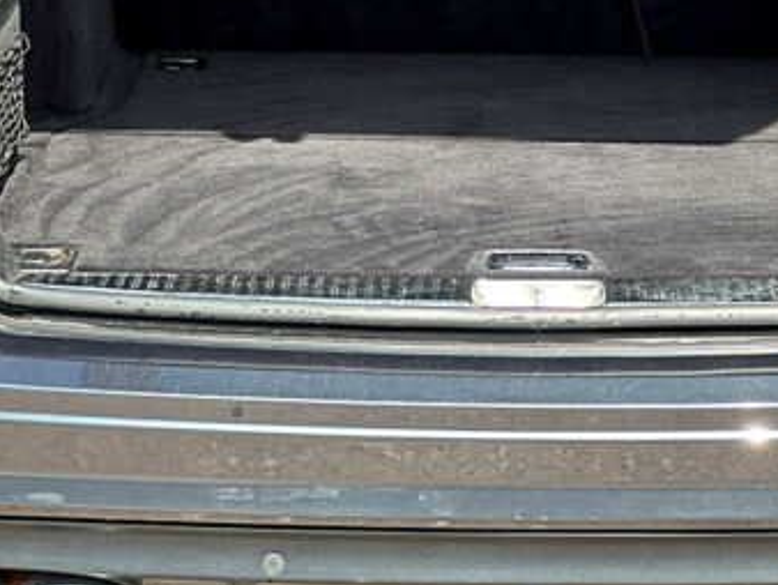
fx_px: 4093
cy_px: 2
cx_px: 548
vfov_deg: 8.1
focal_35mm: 182
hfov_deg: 10.8
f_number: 2.8
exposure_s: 1/121
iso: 25
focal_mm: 9
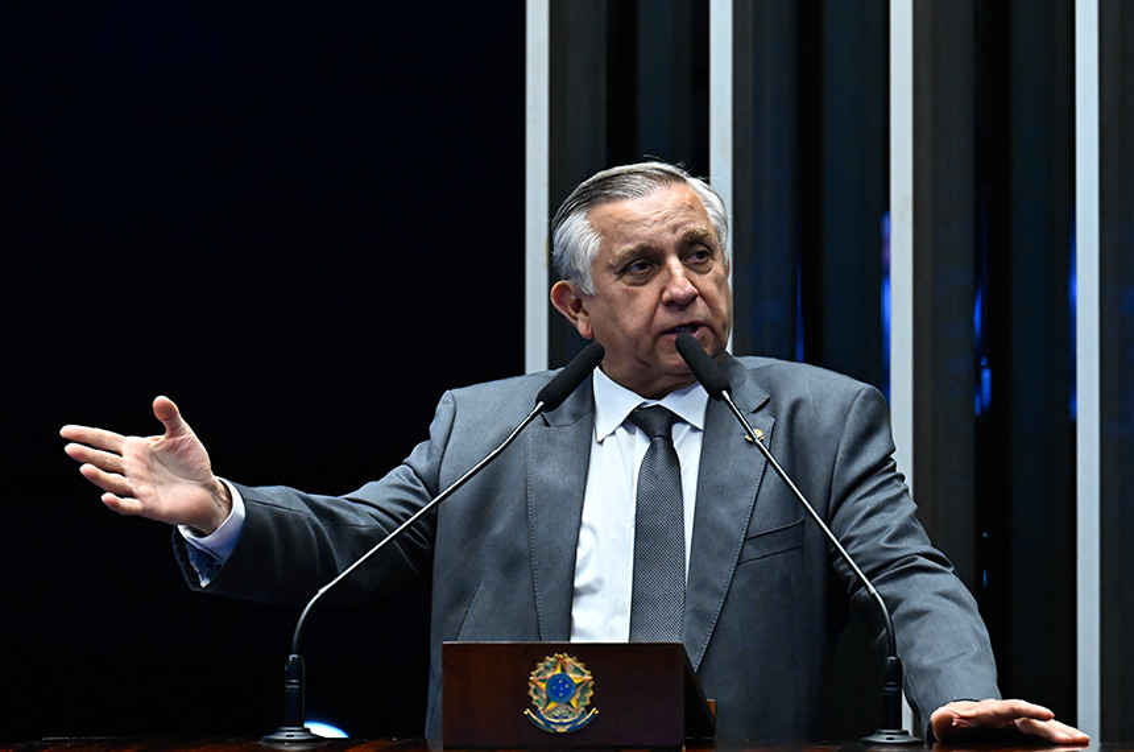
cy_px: 376
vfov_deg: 6.8
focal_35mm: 200
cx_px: 567
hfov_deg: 10.3
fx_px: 6288
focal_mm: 200
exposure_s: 1/100
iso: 6400
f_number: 5.6
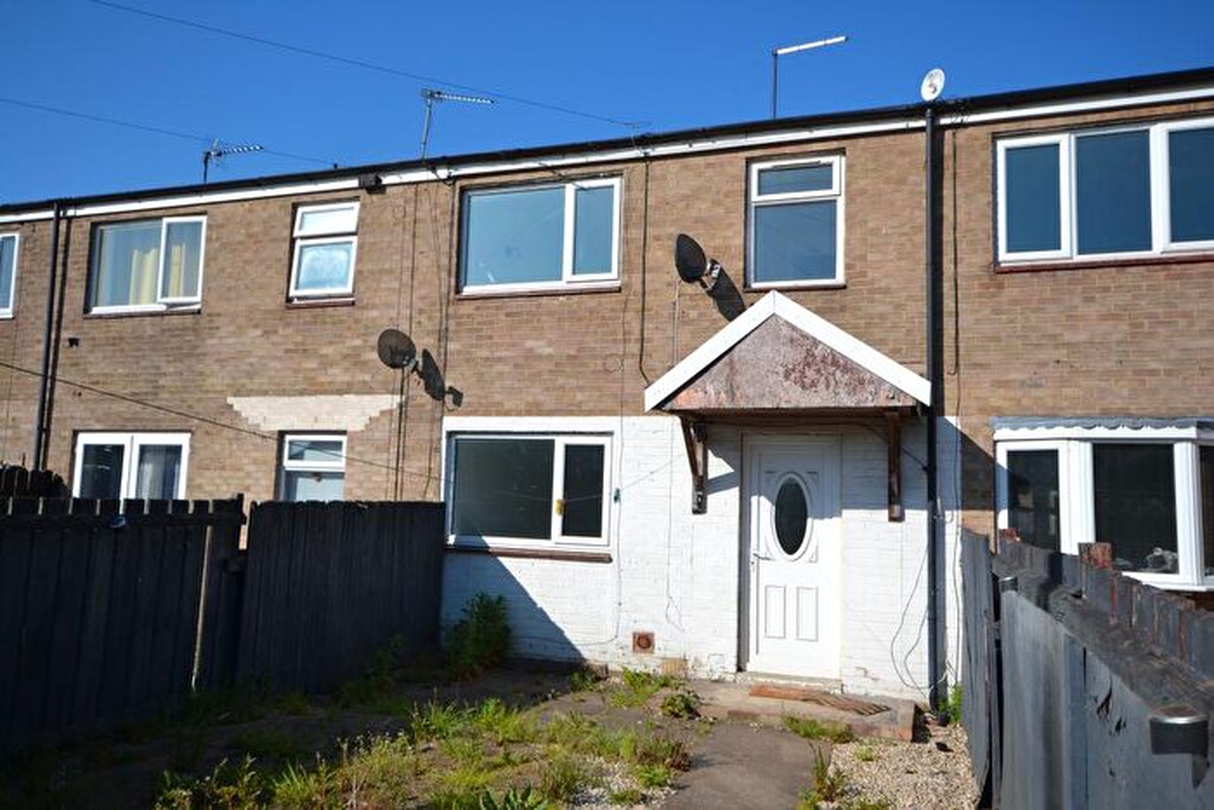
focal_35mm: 27
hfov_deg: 67.4
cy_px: 405
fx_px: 911
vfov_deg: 47.9
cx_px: 607
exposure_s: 1/250
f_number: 8
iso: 100
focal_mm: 18
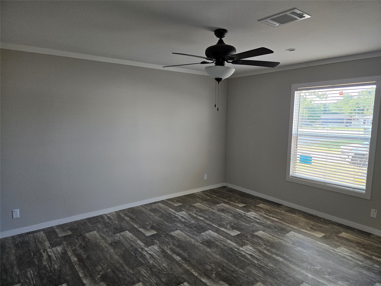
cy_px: 143
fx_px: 253
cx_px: 190
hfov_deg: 73.9
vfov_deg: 58.9
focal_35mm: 23
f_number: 1.8
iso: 200
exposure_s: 1/180
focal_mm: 5.4
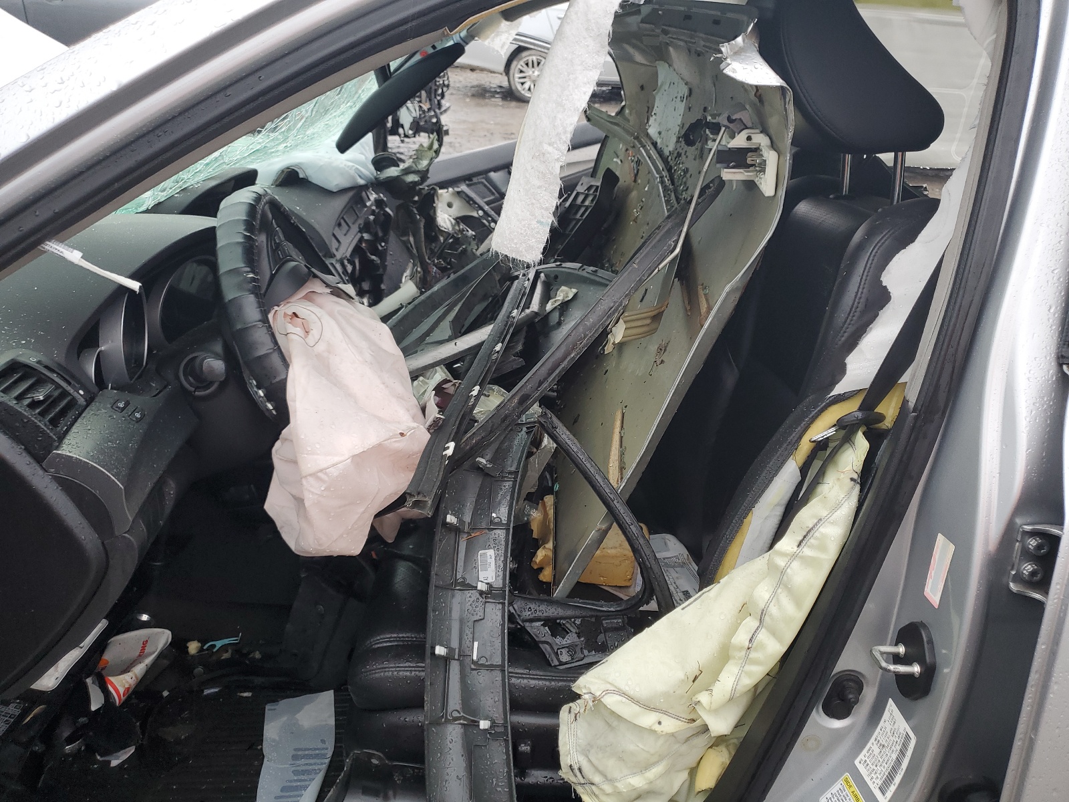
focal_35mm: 26
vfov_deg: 53.1
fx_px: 803
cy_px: 401
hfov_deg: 67.3
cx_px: 534
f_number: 1.5
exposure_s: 1/60.2
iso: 55
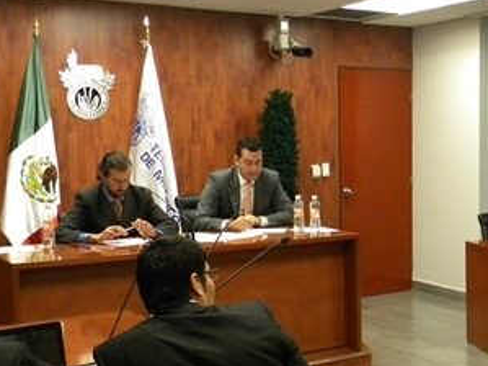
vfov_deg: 24.4
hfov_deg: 31.1
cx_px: 411
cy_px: 203
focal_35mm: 60
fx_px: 846
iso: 400
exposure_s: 1/30
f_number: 3.5
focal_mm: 5
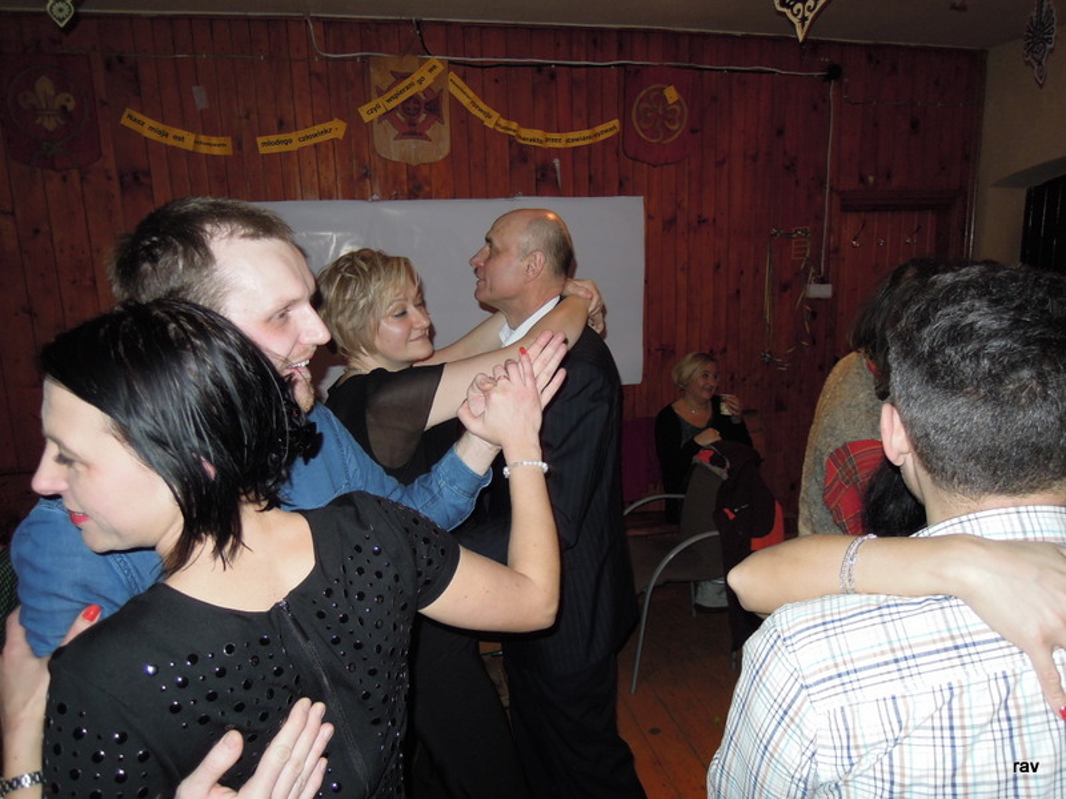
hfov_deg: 71.6
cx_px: 533
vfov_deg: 56.8
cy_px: 400
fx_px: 739
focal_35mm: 24
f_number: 1.8
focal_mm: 4.3
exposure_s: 1/30
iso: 200
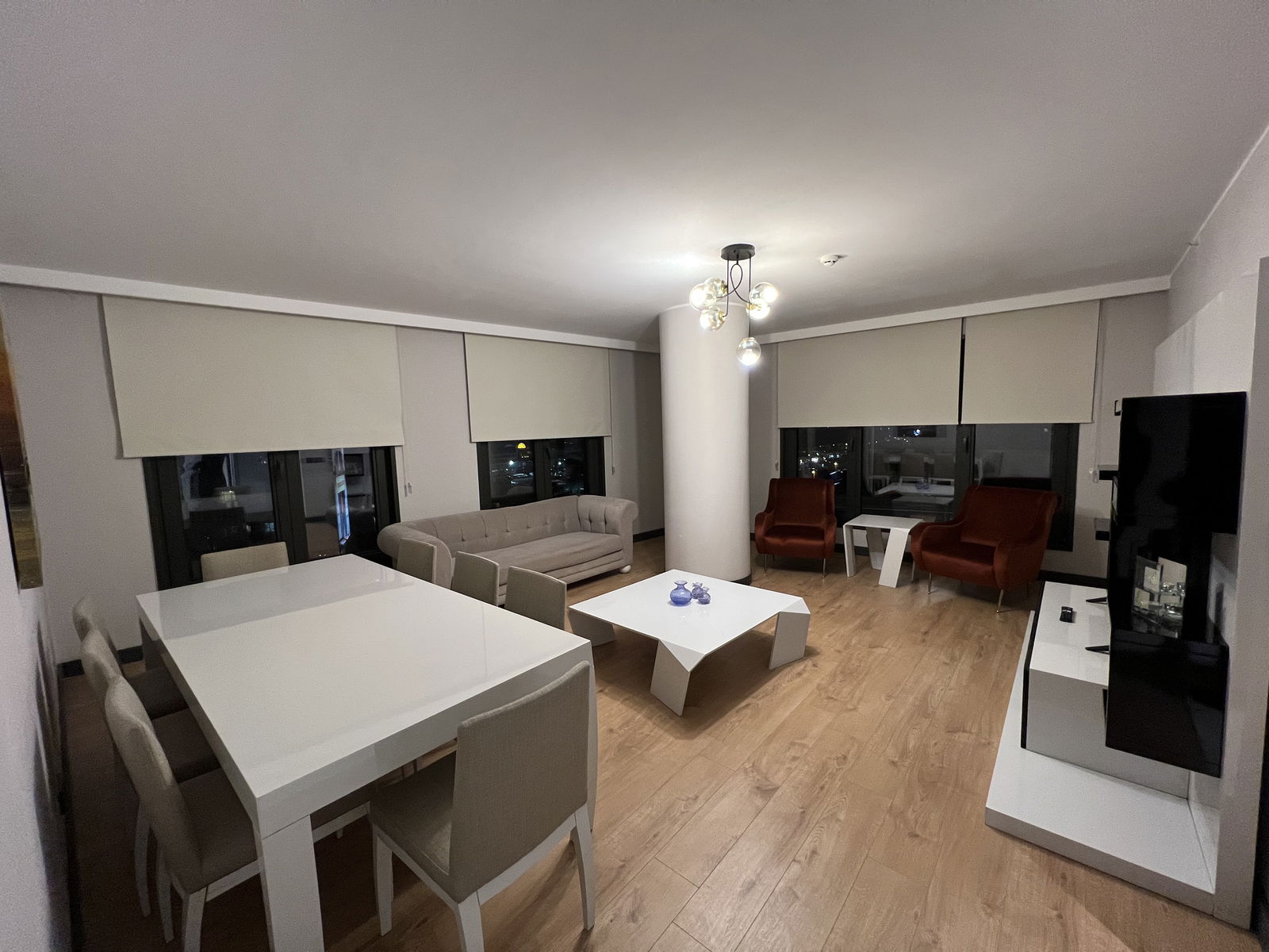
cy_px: 476
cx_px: 634
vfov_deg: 89.9
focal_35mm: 13
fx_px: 477
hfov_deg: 106.2
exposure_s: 1/50
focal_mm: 1.57
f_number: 1.8
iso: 320
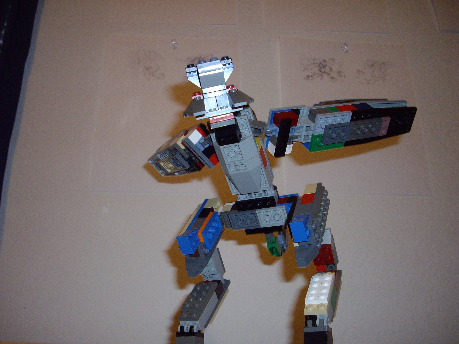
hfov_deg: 50.1
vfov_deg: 38.7
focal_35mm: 37
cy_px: 172
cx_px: 230
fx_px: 491
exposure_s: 1/50
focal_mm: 6.2
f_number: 2.8
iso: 160
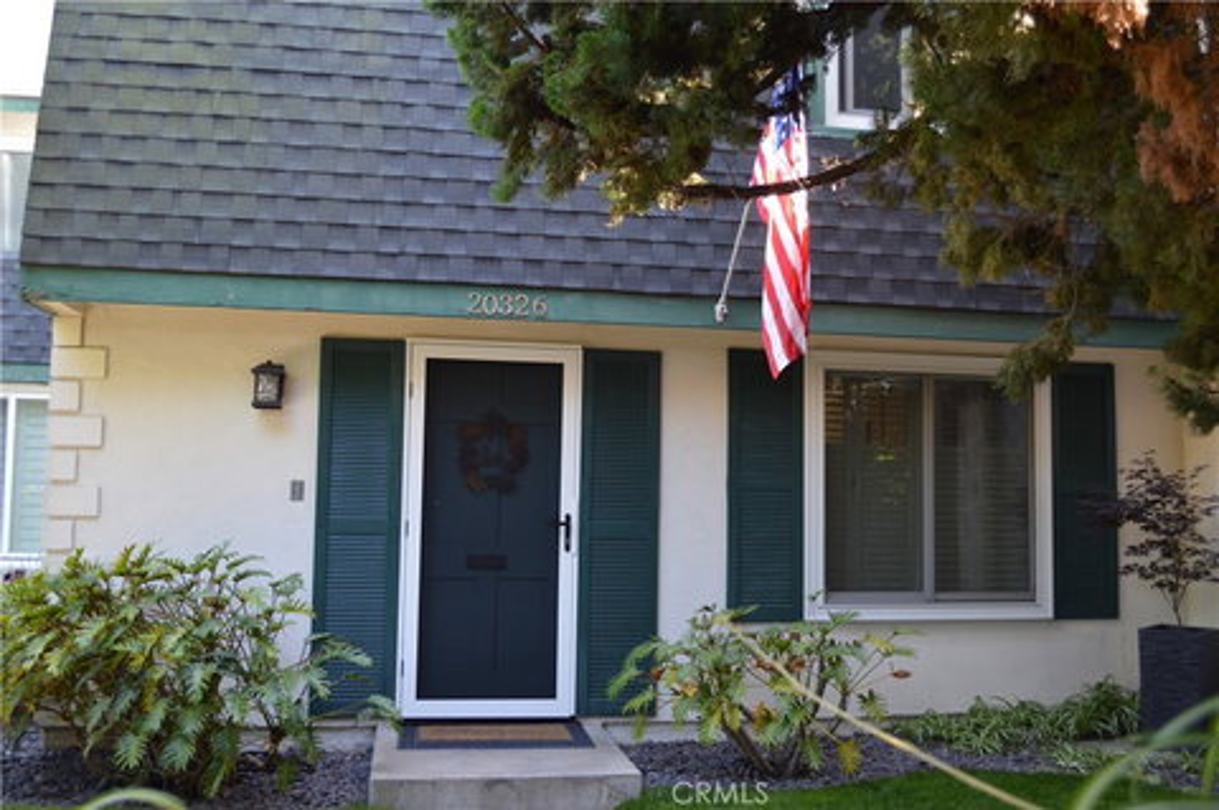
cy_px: 405
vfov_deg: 39.9
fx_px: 1116
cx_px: 610
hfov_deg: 57.3
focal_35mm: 33
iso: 400
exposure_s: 1/80
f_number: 4.5
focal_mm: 22
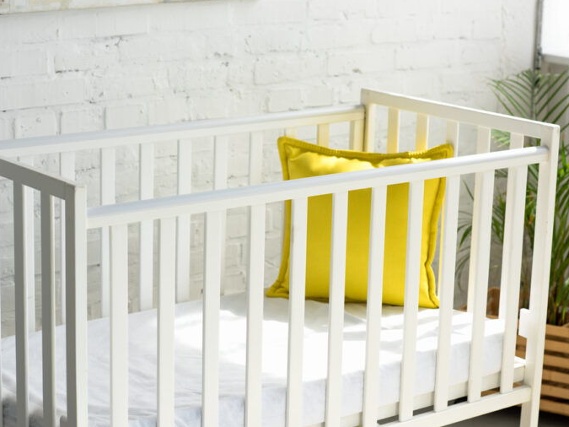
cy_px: 214
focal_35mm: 93
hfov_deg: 21.1
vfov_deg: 15.9
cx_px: 305
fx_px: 1528
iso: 100
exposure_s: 1/160
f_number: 4.5
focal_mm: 85
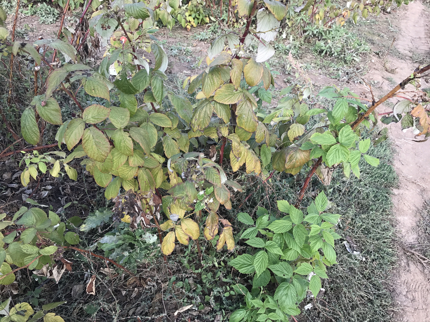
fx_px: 348
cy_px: 161
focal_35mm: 28
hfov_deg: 63.4
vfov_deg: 49.7
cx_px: 215
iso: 20
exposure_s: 1/320
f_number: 1.8
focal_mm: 3.99
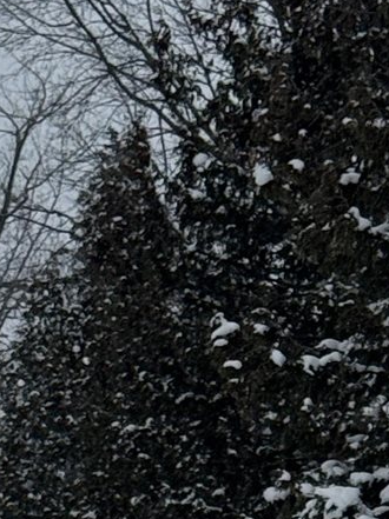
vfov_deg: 7.5
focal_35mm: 251
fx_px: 3766
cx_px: 27
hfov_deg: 5.9
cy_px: 1079
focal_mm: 6.76
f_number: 1.78
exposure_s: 1/10526
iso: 80
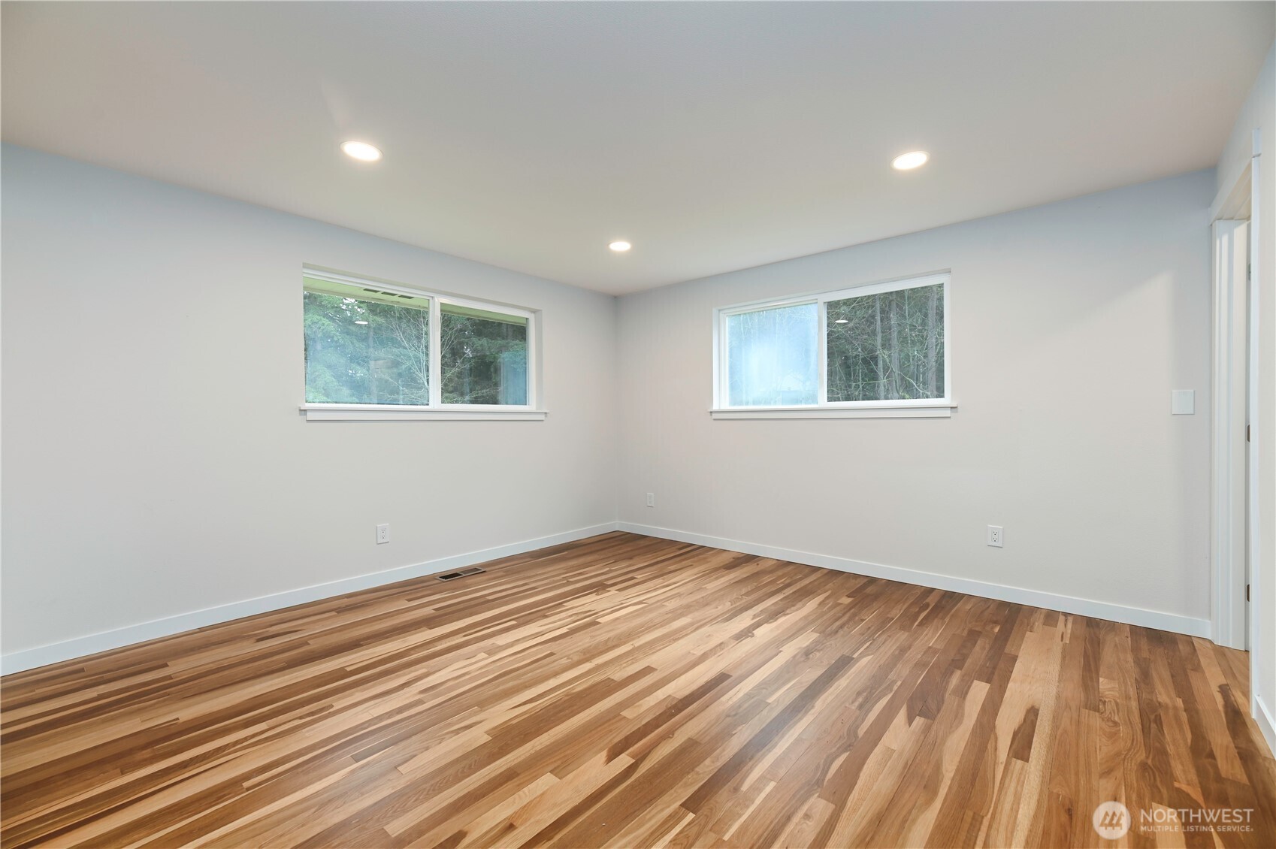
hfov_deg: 104.3
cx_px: 638
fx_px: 496
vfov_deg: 81.1
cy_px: 424
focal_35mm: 14
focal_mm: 14
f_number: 7.1
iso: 125
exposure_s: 1/10
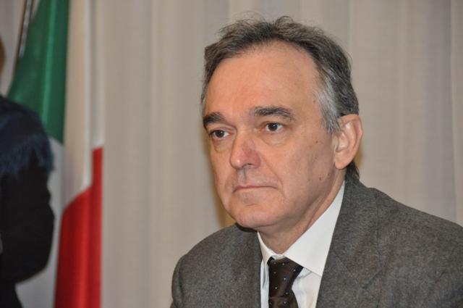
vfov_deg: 7.0
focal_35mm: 195
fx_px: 2505
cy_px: 154
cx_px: 232
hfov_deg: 10.6
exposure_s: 1/60
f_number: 6
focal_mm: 130
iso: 1600
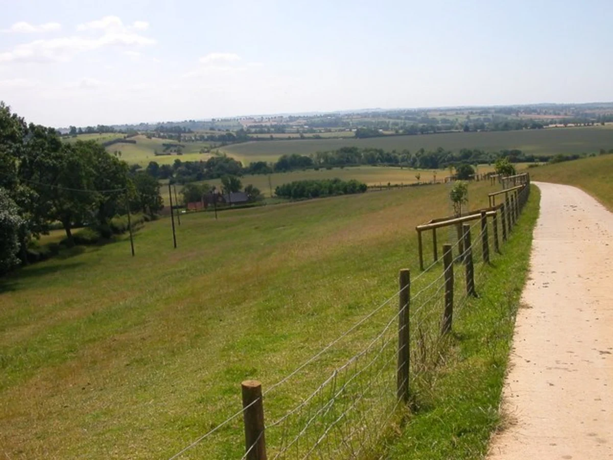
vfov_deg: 38.7
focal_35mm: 37
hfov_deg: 50.1
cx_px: 306
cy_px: 230
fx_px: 655
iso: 100
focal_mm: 5.6
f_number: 4.5
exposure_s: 1/589
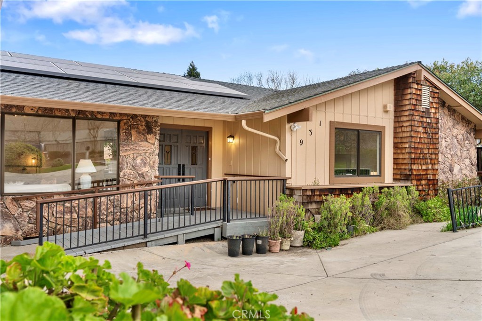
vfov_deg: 43.6
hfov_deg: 61.9
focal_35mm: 30
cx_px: 241
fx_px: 402
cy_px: 160
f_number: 9
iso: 200
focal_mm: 30
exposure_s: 1/40
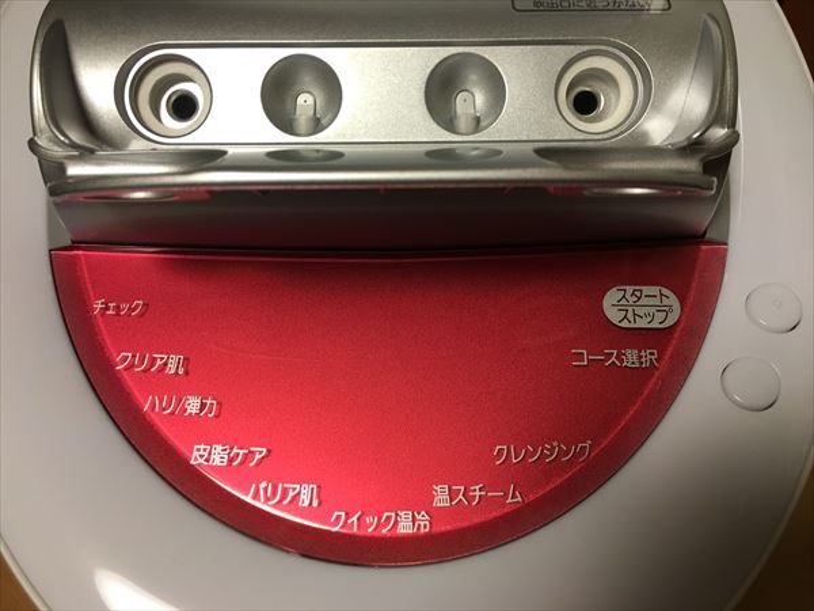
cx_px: 407
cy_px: 306
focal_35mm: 29
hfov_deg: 61.7
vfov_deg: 48.2
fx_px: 682
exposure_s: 1/30
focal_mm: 4.15
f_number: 2.2
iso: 100
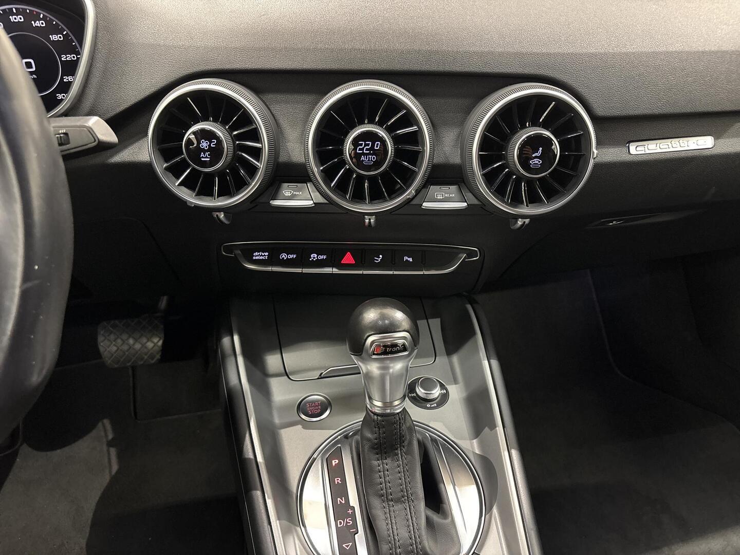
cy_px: 278
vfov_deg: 53.1
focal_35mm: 26
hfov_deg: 67.3
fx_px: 556
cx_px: 370
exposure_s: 1/35
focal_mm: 5.96
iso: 640
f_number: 1.6
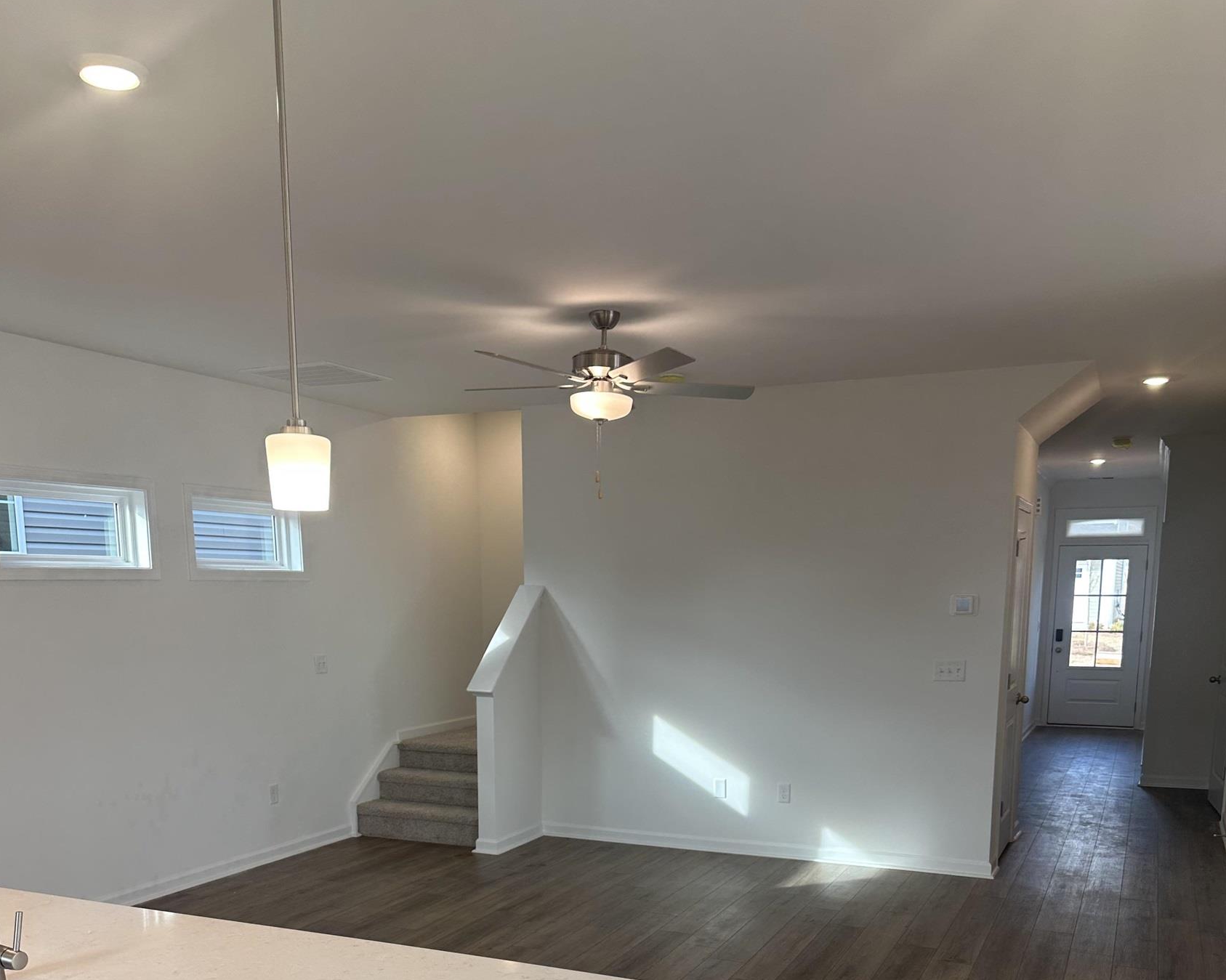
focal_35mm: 32
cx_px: 600
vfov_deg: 43.3
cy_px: 807
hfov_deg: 55.7
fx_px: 1161
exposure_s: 1/120
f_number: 1.78
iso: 64
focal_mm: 6.86
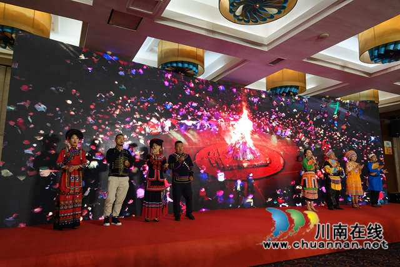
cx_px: 200
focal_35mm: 24
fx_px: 267
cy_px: 134
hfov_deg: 73.7
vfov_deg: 53.2
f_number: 2.4
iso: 100
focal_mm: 8.8
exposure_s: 1/40
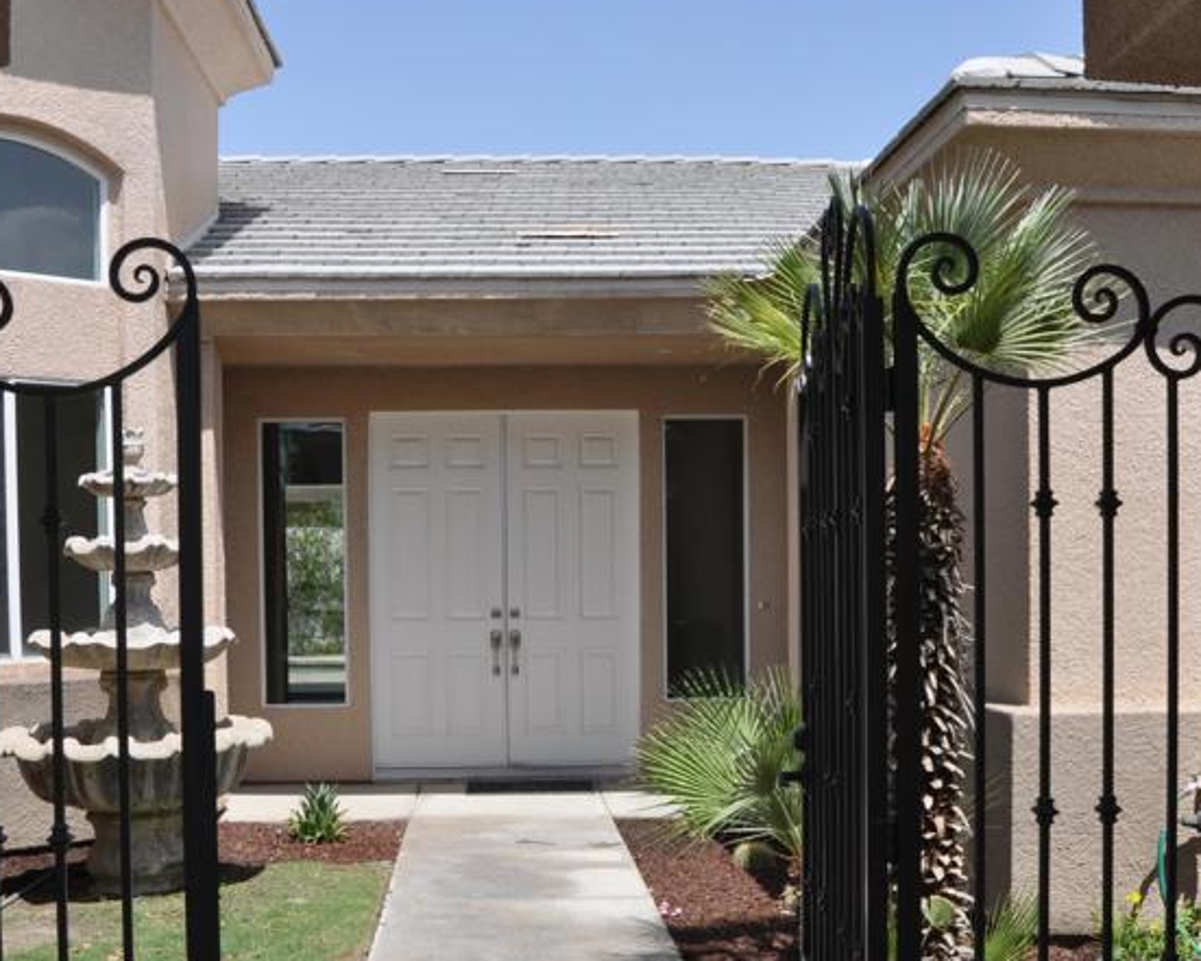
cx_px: 602
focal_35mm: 47
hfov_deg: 39.5
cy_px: 676
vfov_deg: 31.7
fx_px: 1671
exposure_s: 1/320
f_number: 9
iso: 200
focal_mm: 18
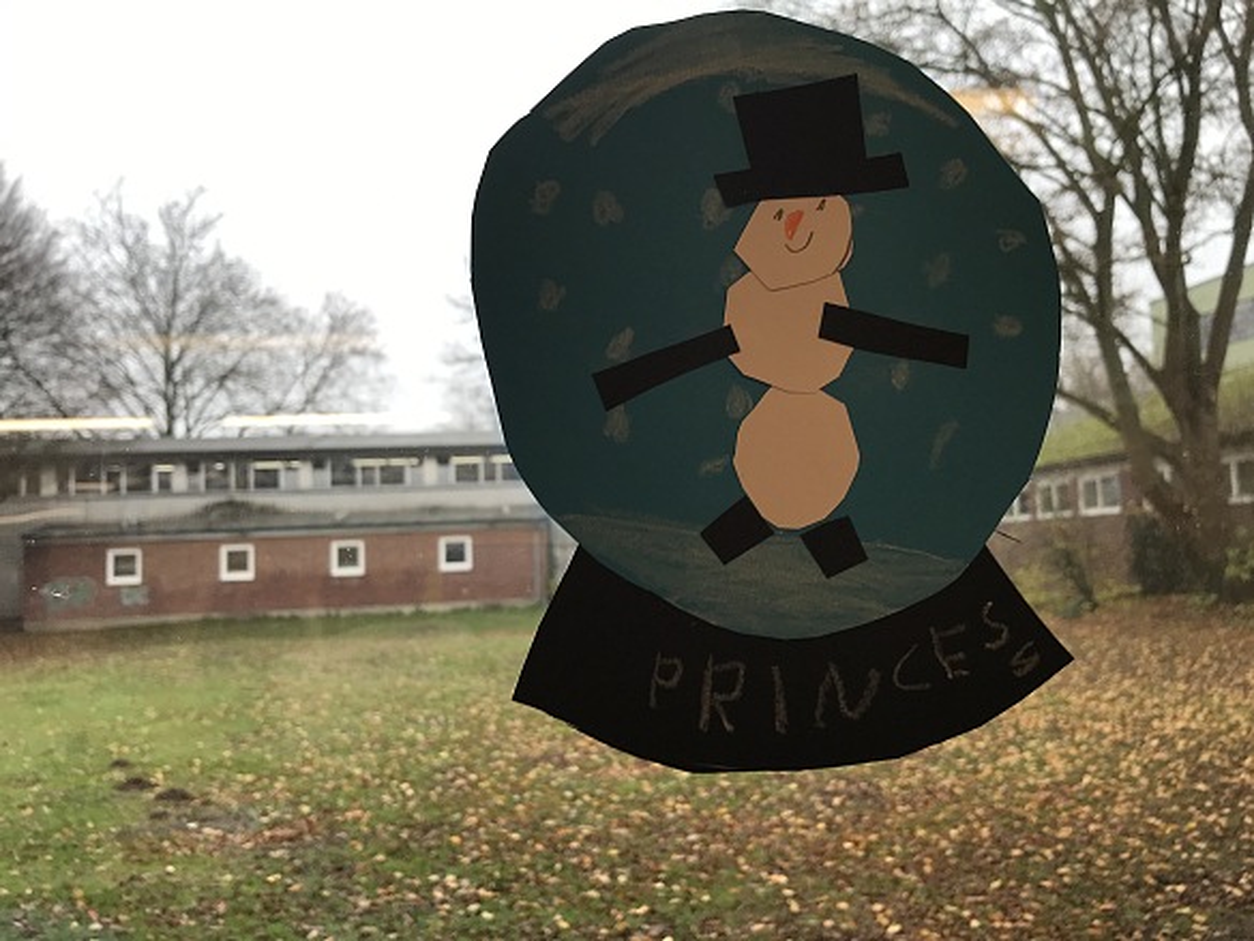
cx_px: 627
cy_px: 470
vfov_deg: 49.8
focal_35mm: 28
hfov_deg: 63.4
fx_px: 1015
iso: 25
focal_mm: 3.99
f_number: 1.8
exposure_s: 1/100
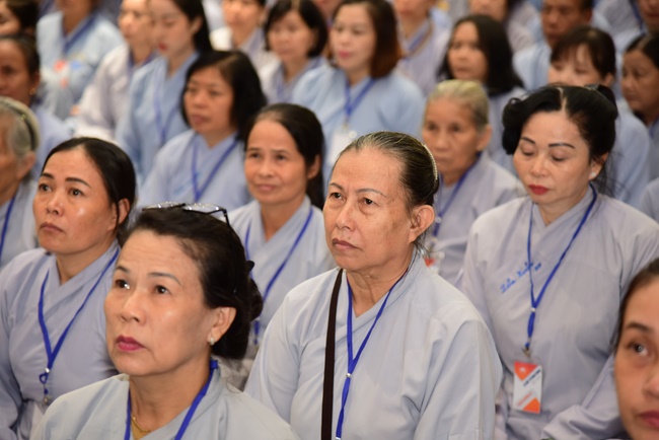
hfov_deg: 17.1
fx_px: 2198
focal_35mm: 120
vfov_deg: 11.4
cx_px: 330
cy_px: 220
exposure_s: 1/50
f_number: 4
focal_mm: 120
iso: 800
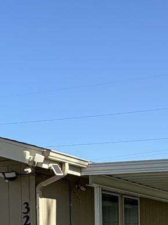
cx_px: 70
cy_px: 253
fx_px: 538
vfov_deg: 22.2
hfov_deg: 17.7
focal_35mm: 83
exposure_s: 1/770
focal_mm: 2.22
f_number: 2.2
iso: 32
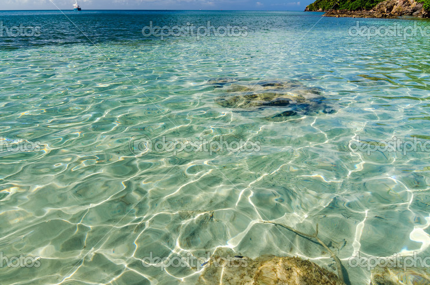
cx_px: 195
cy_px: 146
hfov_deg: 76.8
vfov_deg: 55.5
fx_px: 270
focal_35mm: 23
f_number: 5.6
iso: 100
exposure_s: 1/160
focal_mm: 11
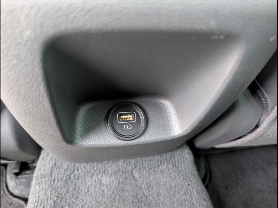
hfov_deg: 71.6
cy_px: 104
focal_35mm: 24
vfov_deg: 56.8
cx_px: 139
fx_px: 193
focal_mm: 6.9
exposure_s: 1/294
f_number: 1.68
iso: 605
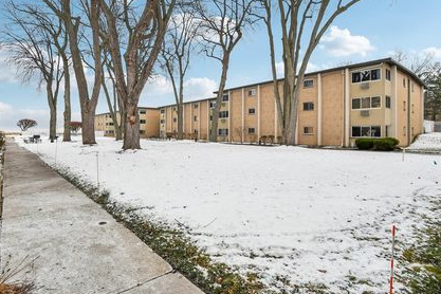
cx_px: 192
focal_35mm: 18
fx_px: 220
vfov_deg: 67.3
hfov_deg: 89.5
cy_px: 135
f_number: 8
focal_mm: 10
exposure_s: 1/200
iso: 400
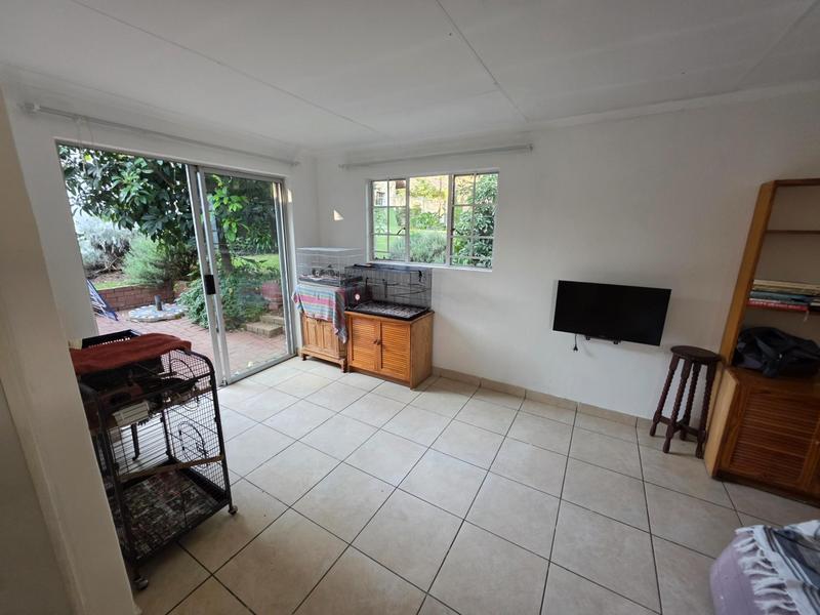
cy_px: 308
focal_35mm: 13
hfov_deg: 106.2
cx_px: 410
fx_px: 308
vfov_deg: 89.9
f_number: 1.9
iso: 200
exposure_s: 1/100
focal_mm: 2.2
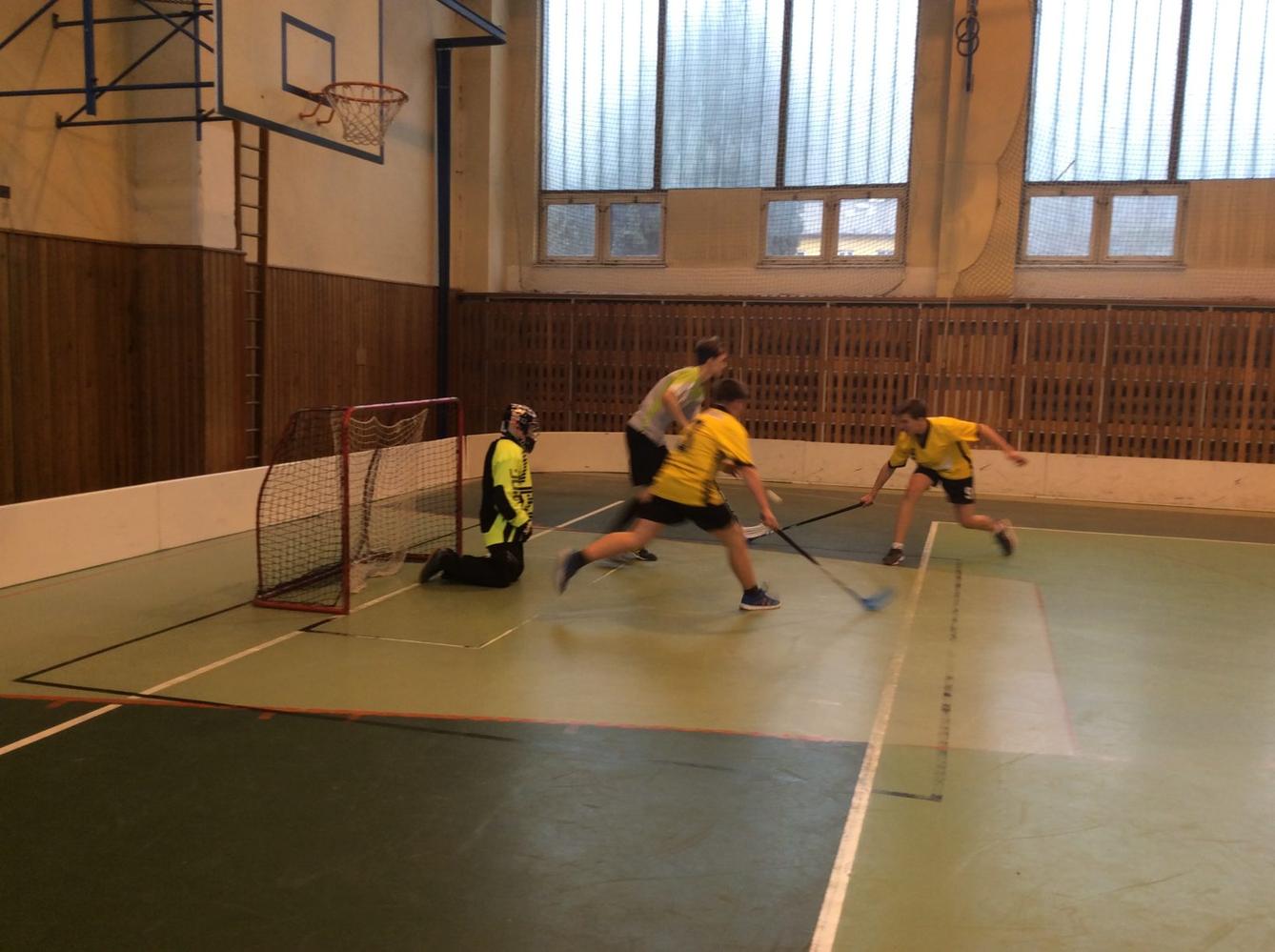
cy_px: 476
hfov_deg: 56.9
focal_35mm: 32
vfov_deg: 44.0
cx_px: 638
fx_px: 1177
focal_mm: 3.3
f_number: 2.4
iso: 32
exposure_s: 1/50
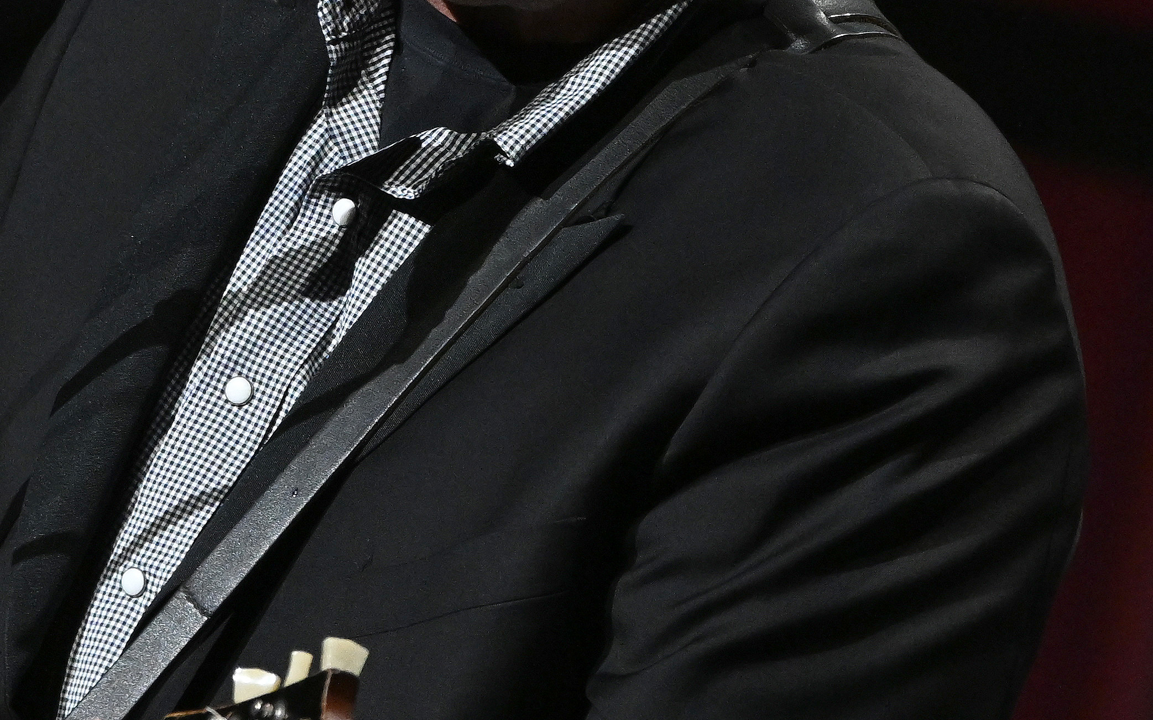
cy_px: 248
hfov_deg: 1.1
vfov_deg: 0.7
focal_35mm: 1976
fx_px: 62090
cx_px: 367
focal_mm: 500
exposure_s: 1/400
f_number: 6.3
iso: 3200
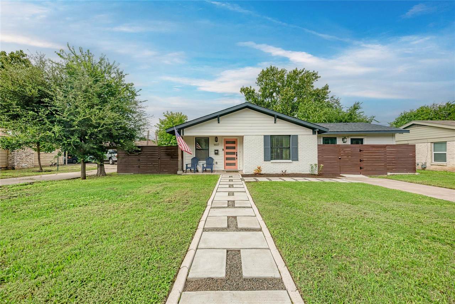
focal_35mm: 13
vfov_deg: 85.5
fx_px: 164
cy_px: 152
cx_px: 228
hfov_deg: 108.3
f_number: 8
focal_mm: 13
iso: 200
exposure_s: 1/1250
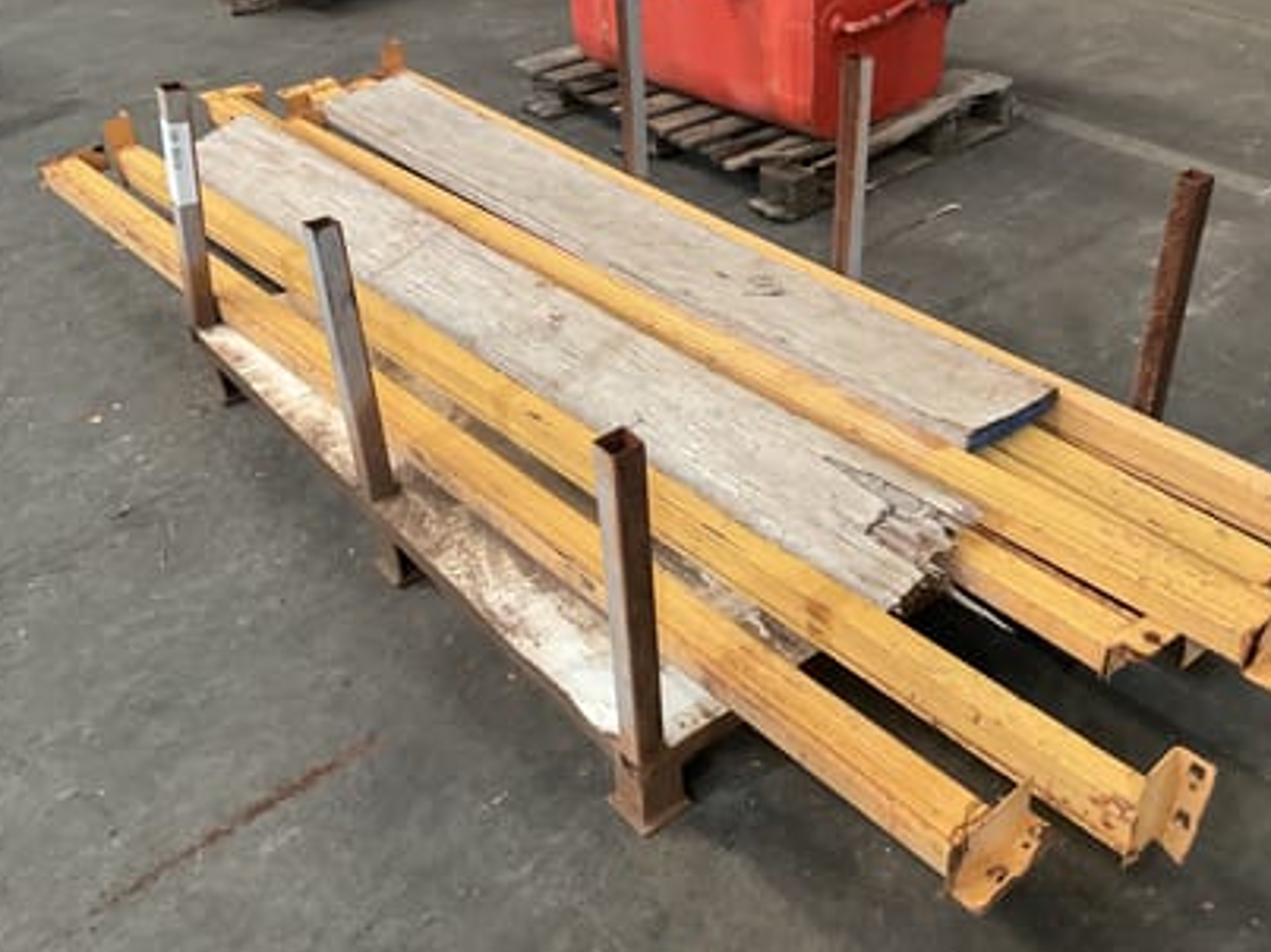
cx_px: 741
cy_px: 459
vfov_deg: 39.6
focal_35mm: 36
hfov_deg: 51.1
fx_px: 1321
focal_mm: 3
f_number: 1.8
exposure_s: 1/50
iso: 160
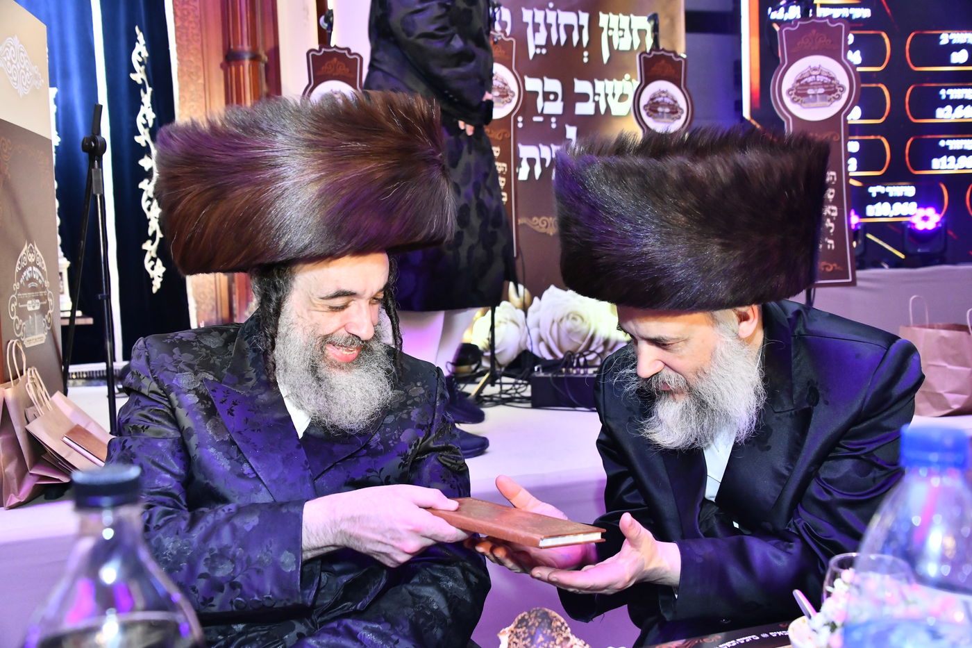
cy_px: 324
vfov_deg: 36.9
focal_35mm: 36
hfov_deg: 53.1
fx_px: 972
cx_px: 486
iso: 2500
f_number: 5.6
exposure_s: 1/125
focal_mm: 36
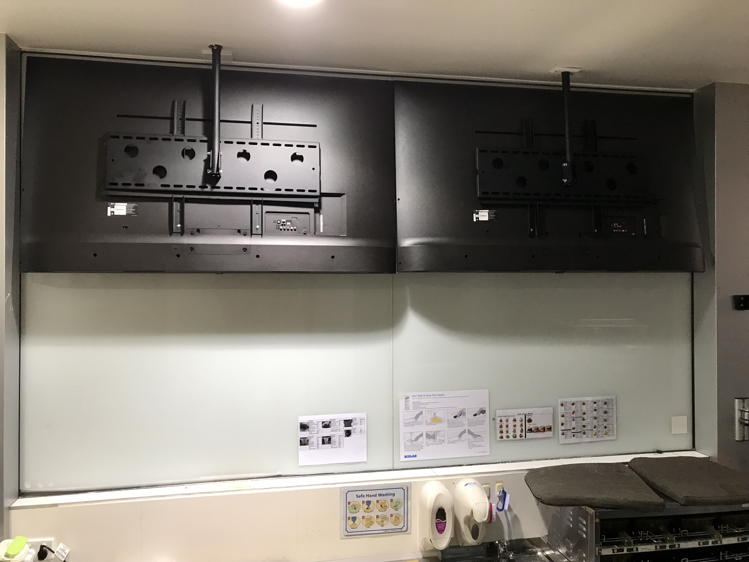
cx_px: 374
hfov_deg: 63.4
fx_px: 606
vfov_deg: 49.7
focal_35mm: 28
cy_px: 281
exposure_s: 1/25
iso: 32
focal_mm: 3.99
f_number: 1.8
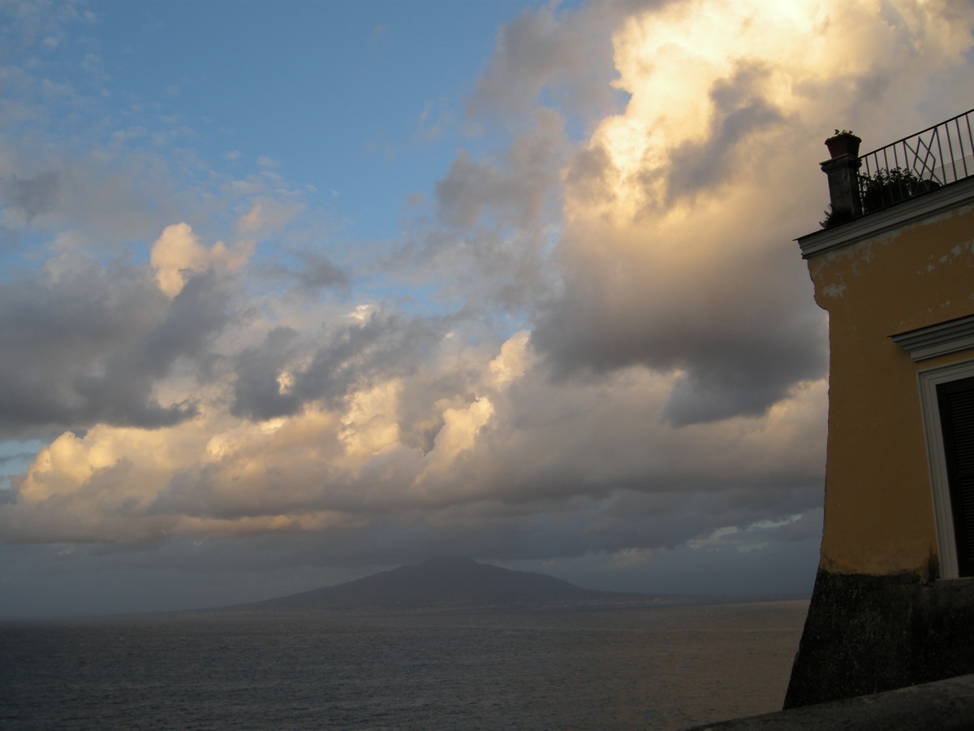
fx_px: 985
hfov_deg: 52.6
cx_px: 487
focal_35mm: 35
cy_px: 366
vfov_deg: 40.7
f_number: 3.8
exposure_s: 1/130
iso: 64
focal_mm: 7.5
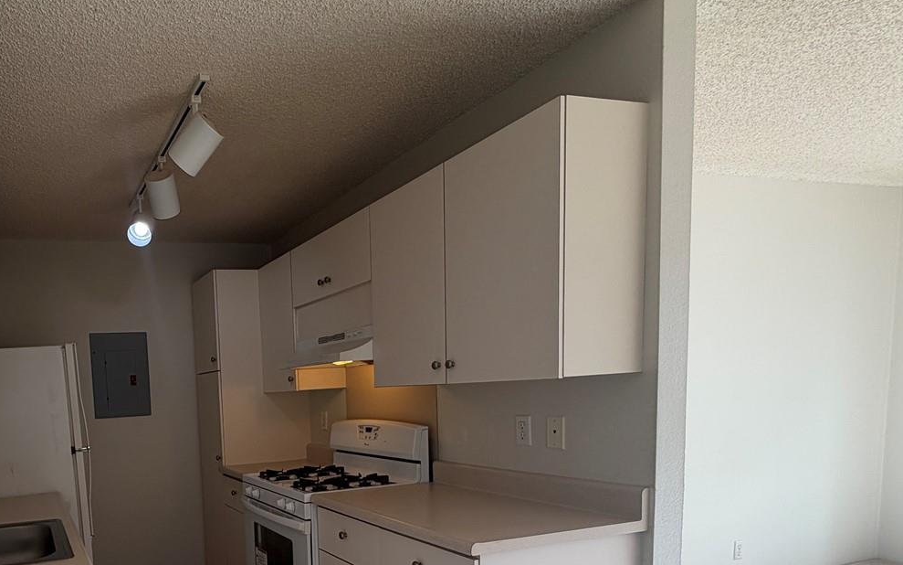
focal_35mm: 24
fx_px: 591
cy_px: 455
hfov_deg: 68.4
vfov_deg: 48.1
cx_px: 194
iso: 40
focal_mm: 2.22
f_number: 2.2
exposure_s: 1/120
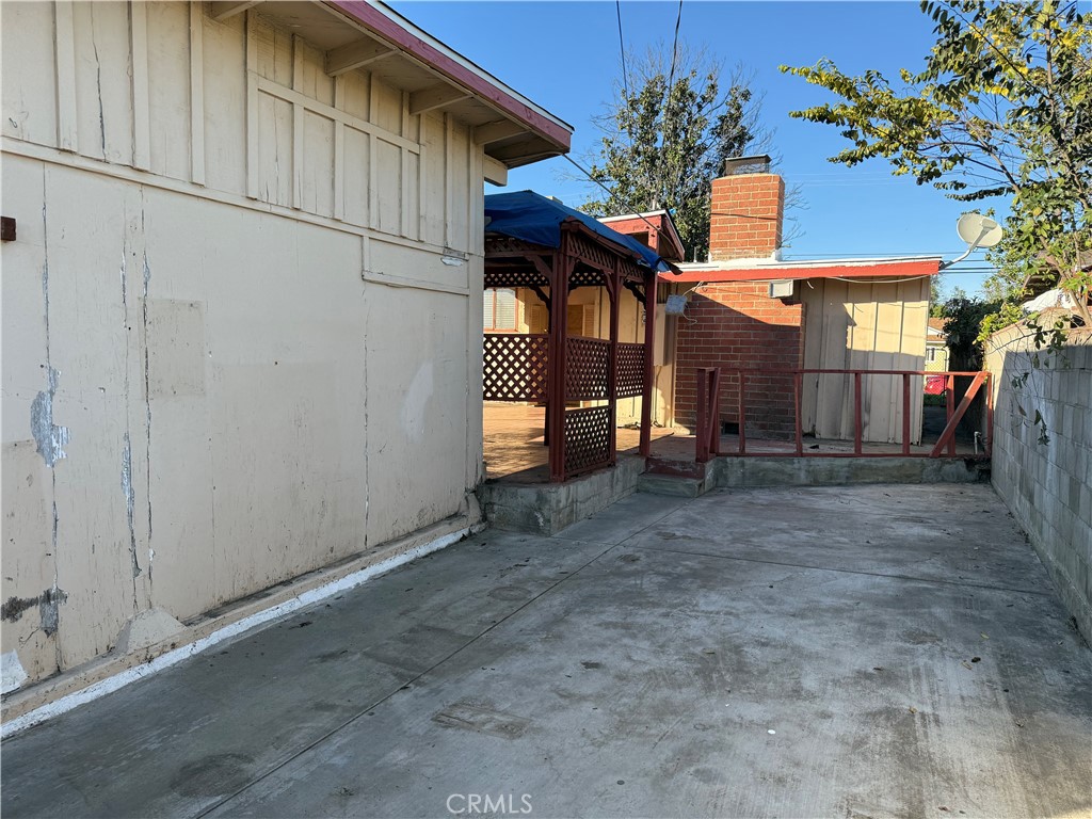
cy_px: 410
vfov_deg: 56.8
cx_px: 546
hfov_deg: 71.6
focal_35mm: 24
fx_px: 757
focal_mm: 6.76
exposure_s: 1/1361
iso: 100
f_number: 1.78
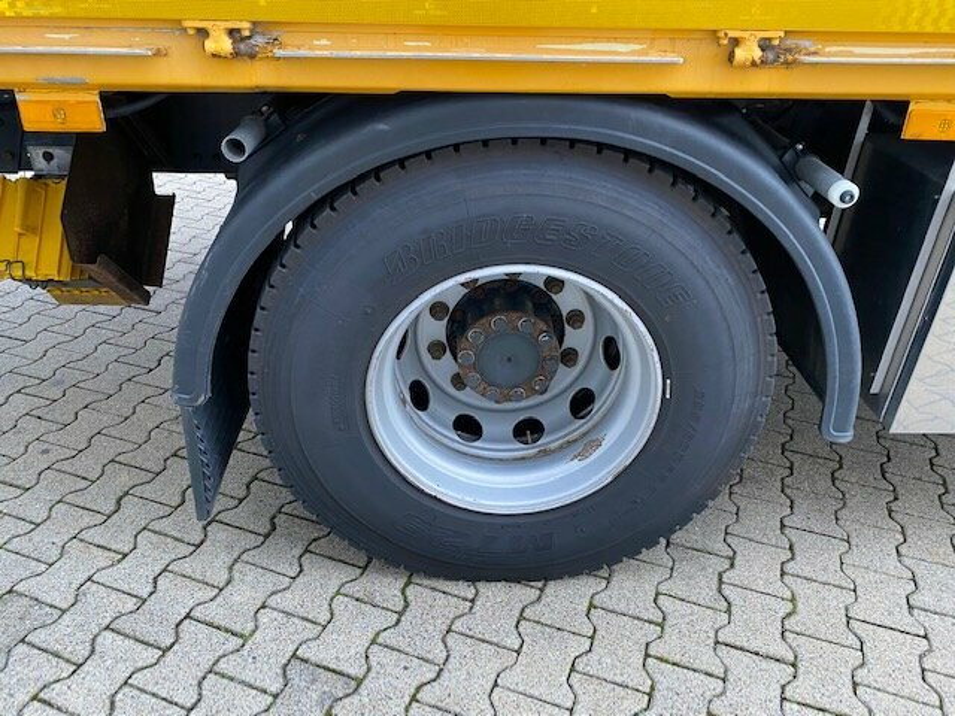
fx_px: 717
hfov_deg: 67.3
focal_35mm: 26
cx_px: 478
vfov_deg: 53.1
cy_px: 358
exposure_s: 1/86
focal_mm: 4.25
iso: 125
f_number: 1.8
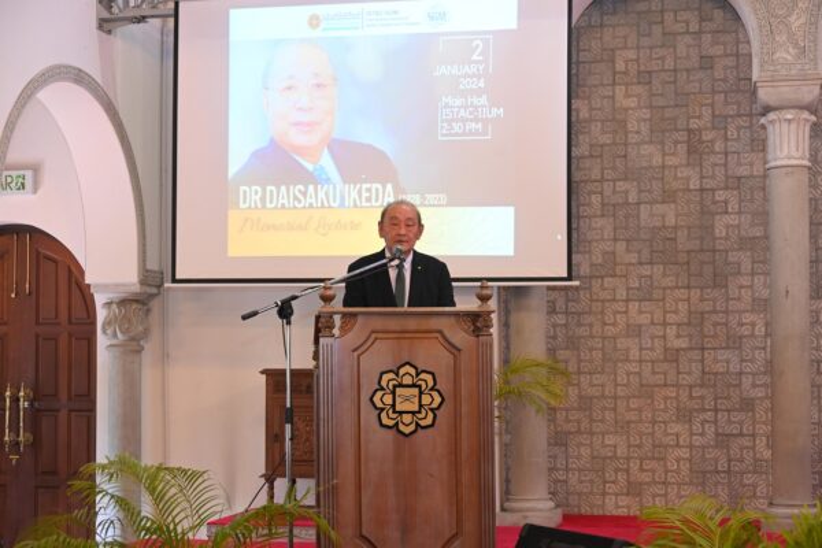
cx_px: 411
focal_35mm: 59
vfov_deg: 23.0
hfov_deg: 33.9
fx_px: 1347
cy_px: 274
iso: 2000
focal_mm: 59
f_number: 6
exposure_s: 1/50
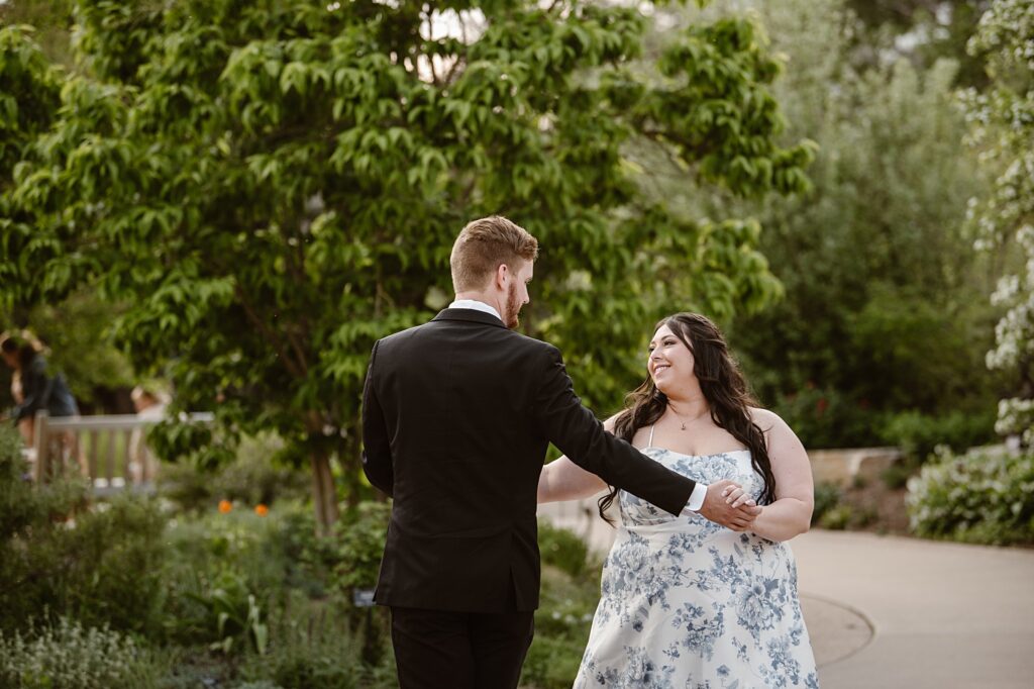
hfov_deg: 18.6
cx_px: 517
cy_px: 344
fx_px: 3158
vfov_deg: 12.4
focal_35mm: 110
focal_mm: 110
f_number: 2.8
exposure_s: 1/500
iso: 400
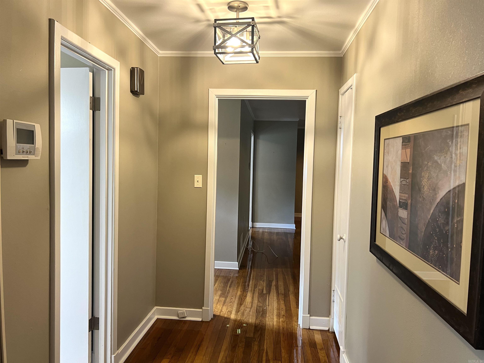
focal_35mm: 26
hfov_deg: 67.3
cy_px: 182
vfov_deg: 53.1
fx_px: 364
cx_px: 242
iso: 160
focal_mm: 5.7
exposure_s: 1/60
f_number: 1.5
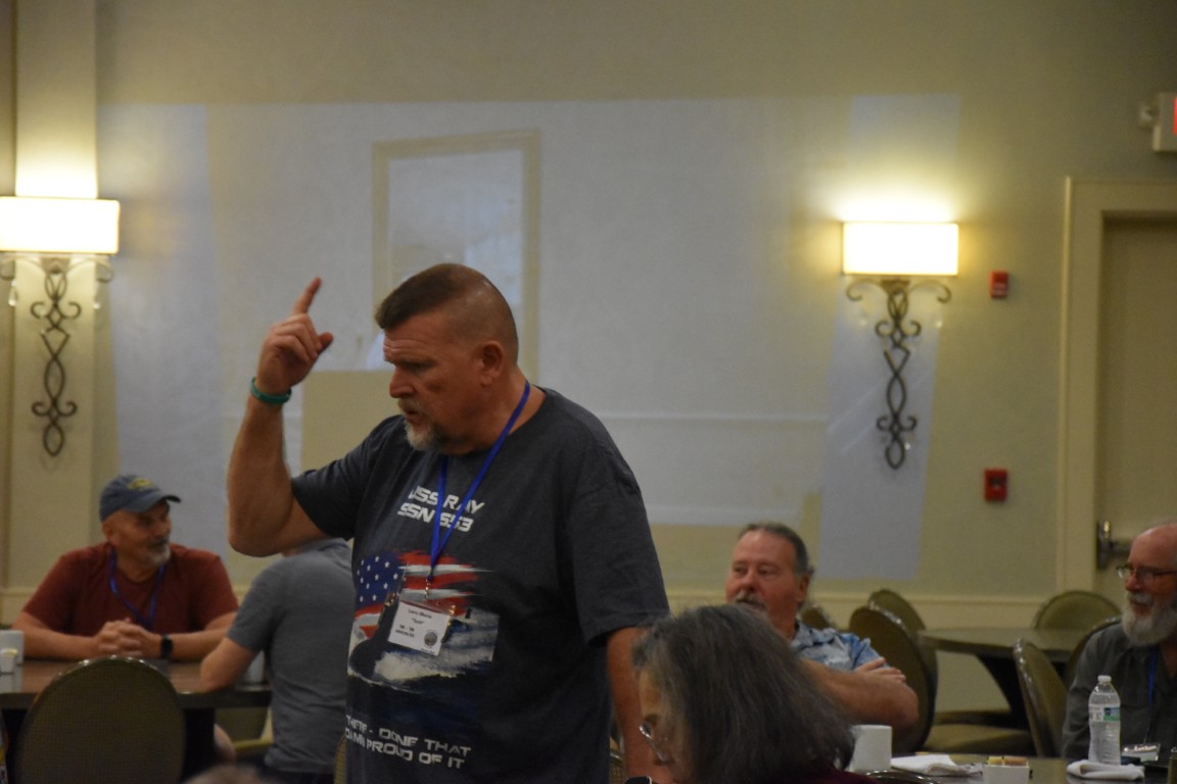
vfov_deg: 9.9
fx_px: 4511
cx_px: 588
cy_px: 392
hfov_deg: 14.9
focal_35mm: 138
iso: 5600
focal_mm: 92
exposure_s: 1/125
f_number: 5.6
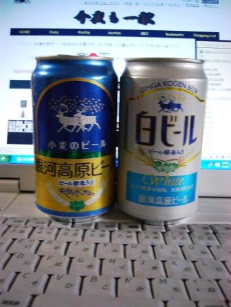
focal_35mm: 35
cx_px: 116
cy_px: 154
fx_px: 311
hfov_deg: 40.7
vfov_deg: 52.6
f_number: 2.8
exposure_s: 1/15
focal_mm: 5.8
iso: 400
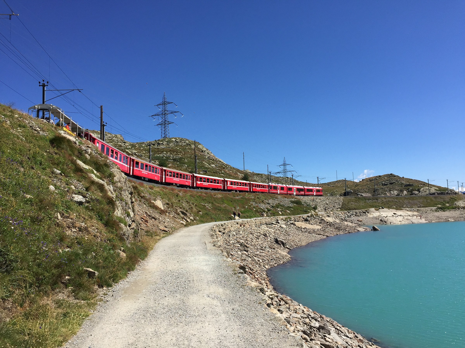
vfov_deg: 48.2
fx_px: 390
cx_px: 232
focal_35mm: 29
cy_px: 174
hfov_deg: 61.7
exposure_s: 1/2326
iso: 32
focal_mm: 4.15
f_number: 2.2
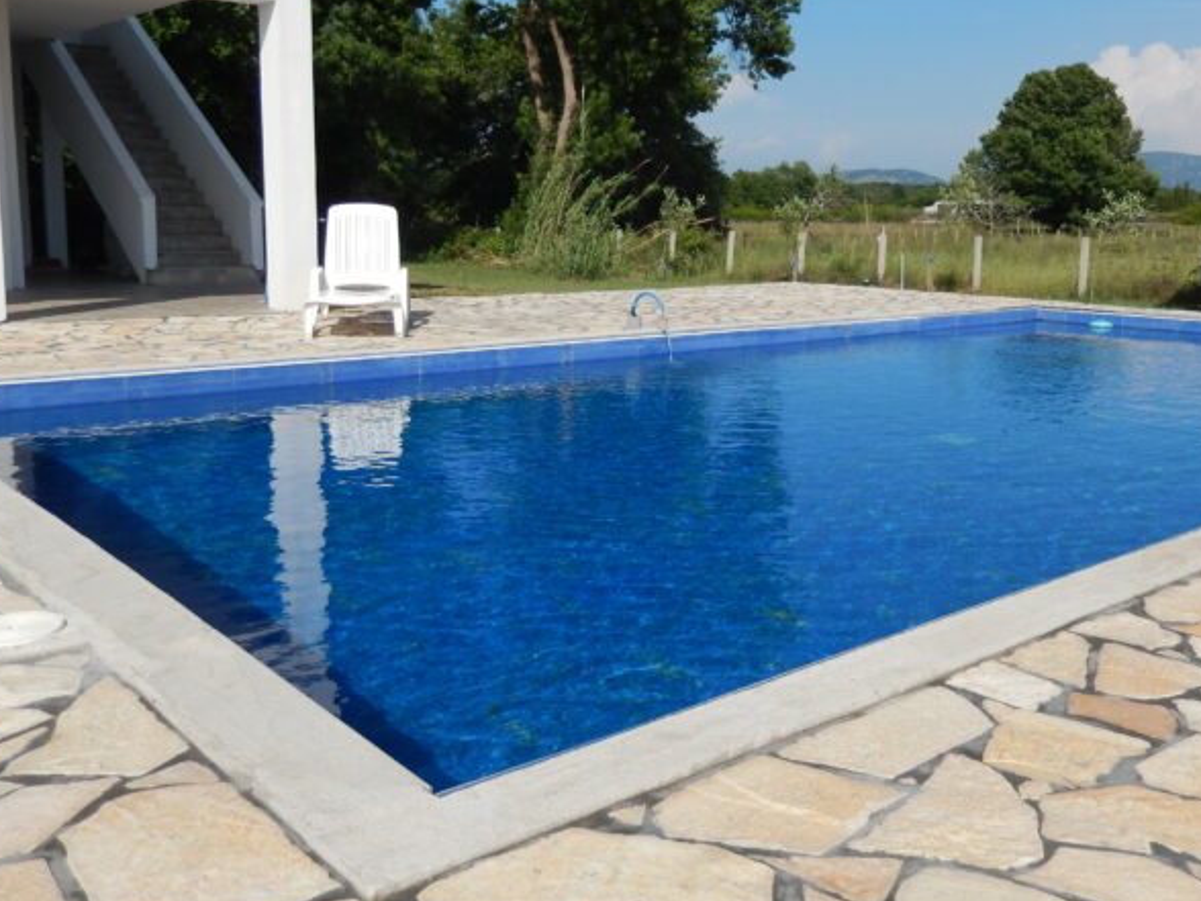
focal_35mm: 34
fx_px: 1180
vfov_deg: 41.7
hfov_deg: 53.9
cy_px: 392
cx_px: 623
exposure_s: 1/640
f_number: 6.8
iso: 125
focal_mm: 4.5
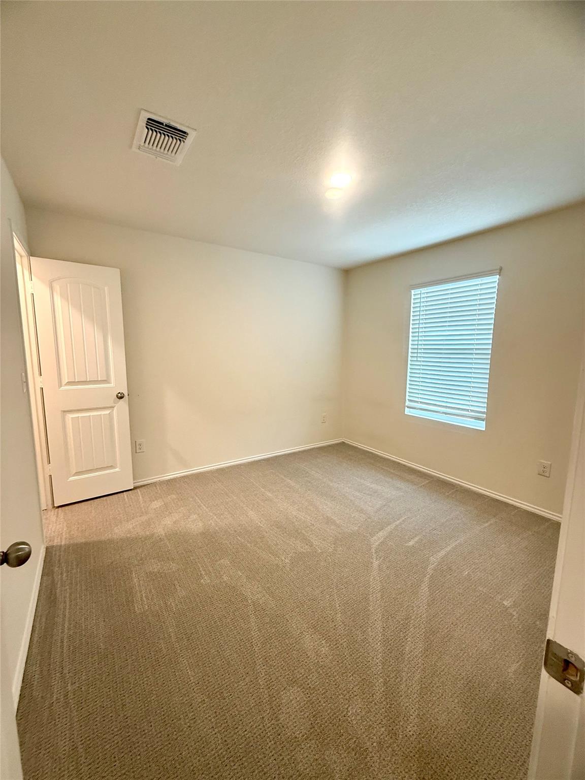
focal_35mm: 14
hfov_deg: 85.7
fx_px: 315
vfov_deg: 102.1
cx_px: 292
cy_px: 390
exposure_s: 1/60
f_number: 2.2
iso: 250
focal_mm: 2.22
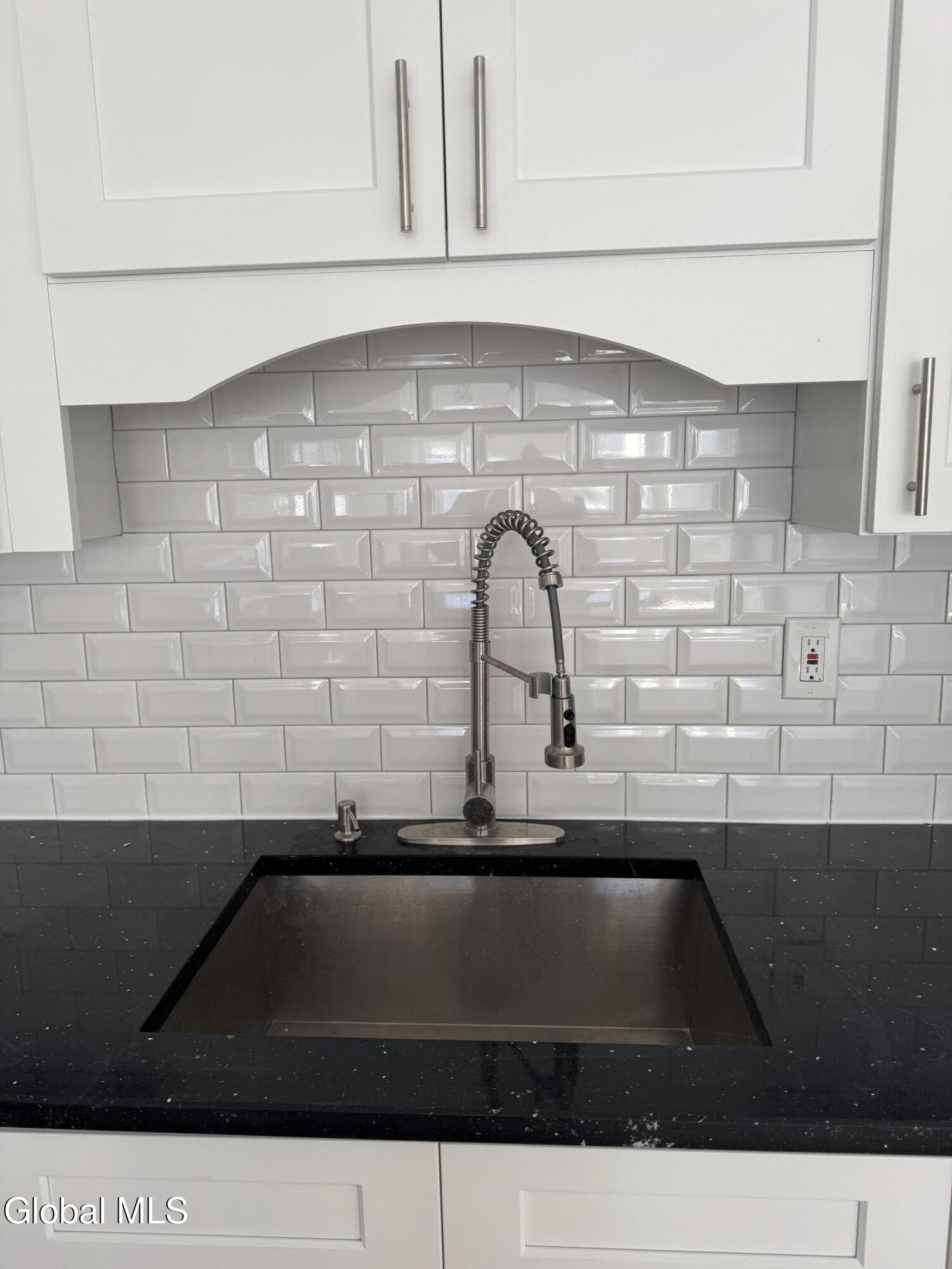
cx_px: 476
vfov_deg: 71.6
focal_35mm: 24
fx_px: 880
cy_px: 634
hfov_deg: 56.8
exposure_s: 1/121
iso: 80
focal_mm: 6.76
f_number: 1.78
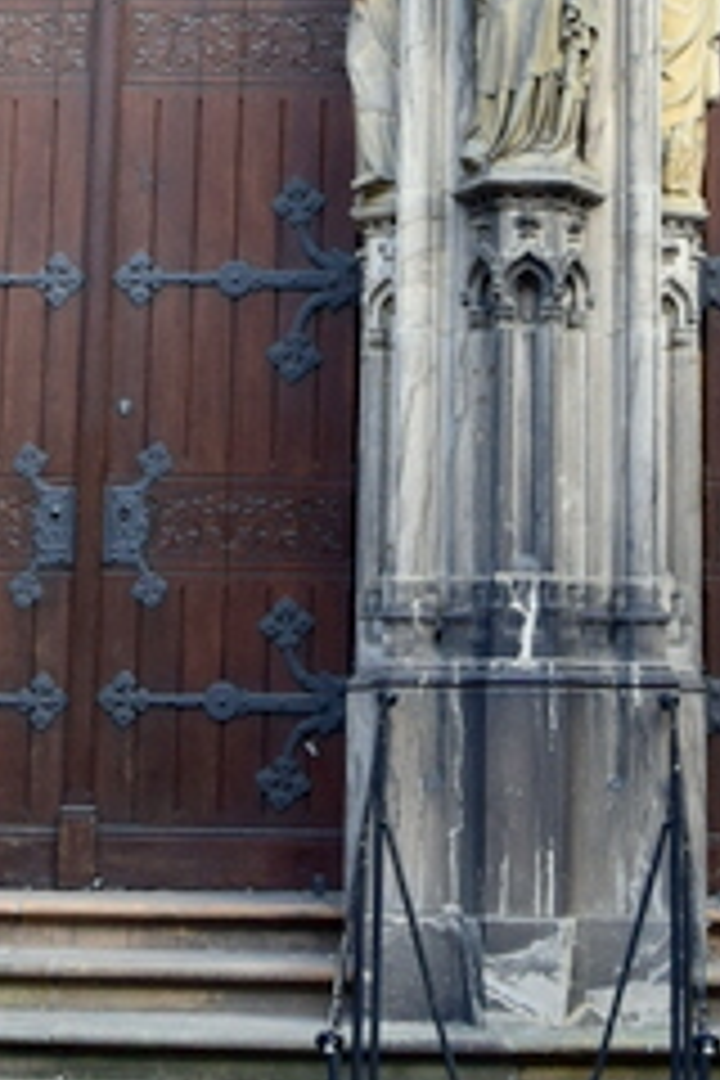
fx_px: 2700
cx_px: 522
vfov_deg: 22.2
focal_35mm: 90
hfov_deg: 15.1
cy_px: 144
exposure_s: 1/25
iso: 400
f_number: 7.1
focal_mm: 18
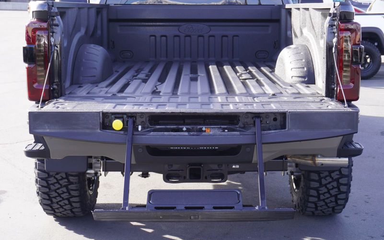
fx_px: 635
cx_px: 207
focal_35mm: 61
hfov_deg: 33.7
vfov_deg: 21.4
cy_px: 93
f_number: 6.3
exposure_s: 1/80
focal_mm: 31
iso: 100
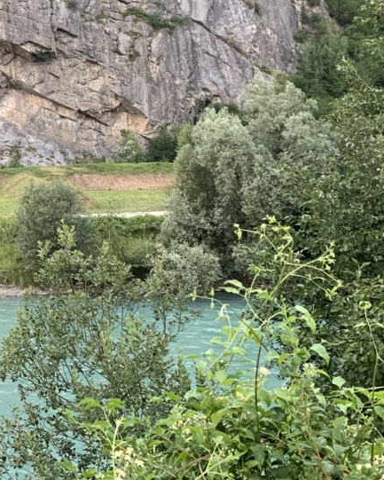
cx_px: -174
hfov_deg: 18.4
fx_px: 1065
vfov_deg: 24.5
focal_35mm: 75
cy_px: 29
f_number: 1.8
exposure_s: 1/97
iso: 100
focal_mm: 4.2
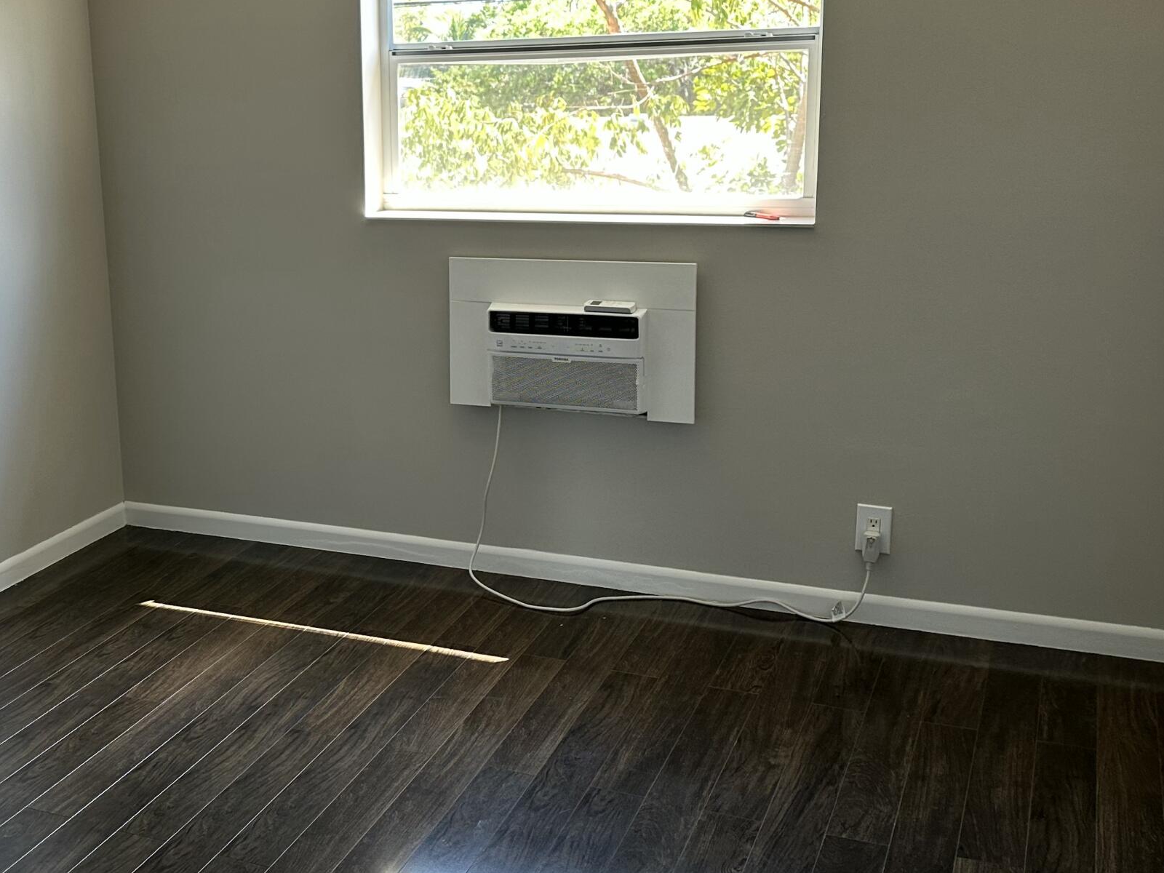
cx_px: 334
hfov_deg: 41.2
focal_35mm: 45
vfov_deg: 32.1
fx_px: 1513
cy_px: 359
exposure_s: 1/121
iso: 100
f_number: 1.78
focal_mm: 6.86
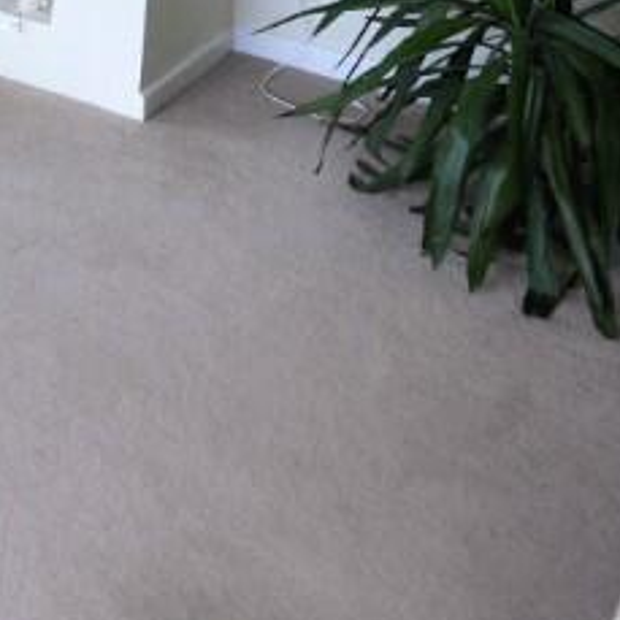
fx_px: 1155
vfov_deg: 25.0
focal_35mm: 57
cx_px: -441
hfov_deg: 21.7
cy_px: -236
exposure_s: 1/80
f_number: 8
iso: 400
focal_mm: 10
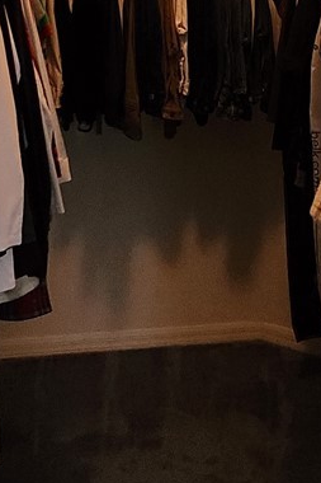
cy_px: 62
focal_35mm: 57
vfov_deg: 33.5
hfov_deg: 23.5
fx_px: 763
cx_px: 247
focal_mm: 1.74
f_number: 2.2
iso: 250
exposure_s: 1/60
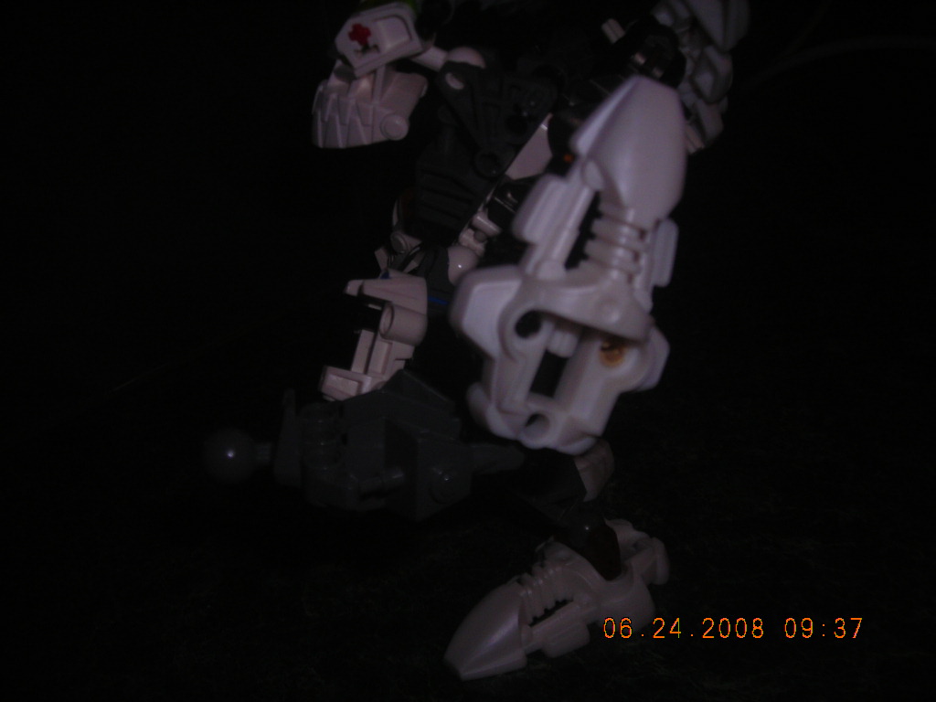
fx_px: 1028
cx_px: 468
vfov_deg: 37.7
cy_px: 351
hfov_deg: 49.0
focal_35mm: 38
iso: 50
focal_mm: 6.3
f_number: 6.4
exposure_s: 1/60.1
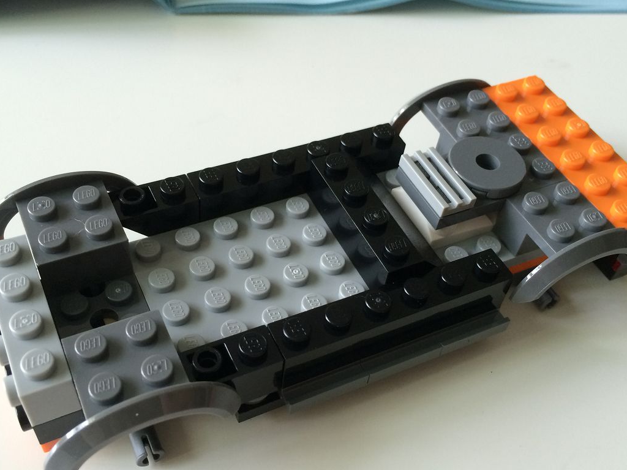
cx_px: 304
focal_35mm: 37
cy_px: 270
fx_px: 670
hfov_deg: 50.2
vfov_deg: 38.5
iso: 100
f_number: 2.2
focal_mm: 4.15
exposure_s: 1/30
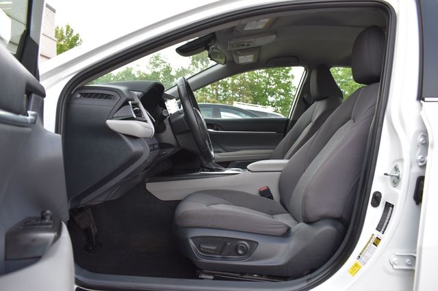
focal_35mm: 27
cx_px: 219
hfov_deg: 67.4
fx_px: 328
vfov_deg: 47.9
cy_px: 146
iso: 400
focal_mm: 18
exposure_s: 1/125
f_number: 5.6
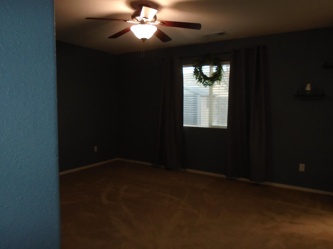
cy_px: 124
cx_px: 166
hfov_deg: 67.3
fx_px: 250
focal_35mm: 26
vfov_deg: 53.1
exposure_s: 1/30
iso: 200
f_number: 3.2
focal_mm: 4.6
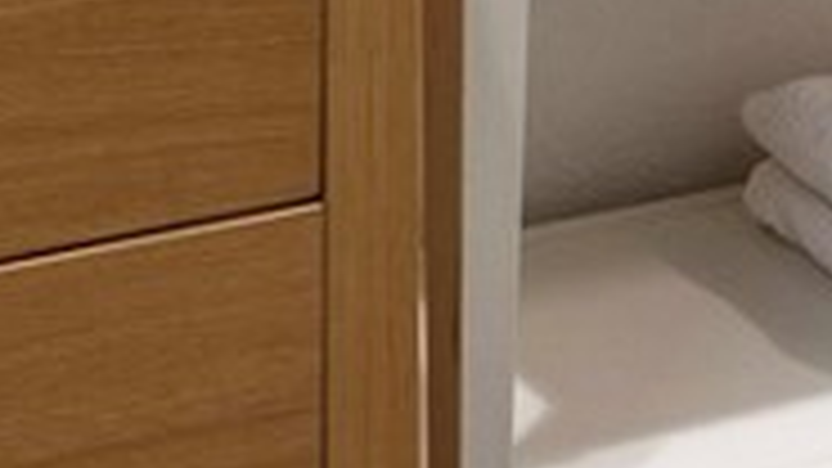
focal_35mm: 139
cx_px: -49
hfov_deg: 15.1
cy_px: -1044
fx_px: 3066
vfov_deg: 7.4
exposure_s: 1/10
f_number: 9
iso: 640
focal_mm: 24
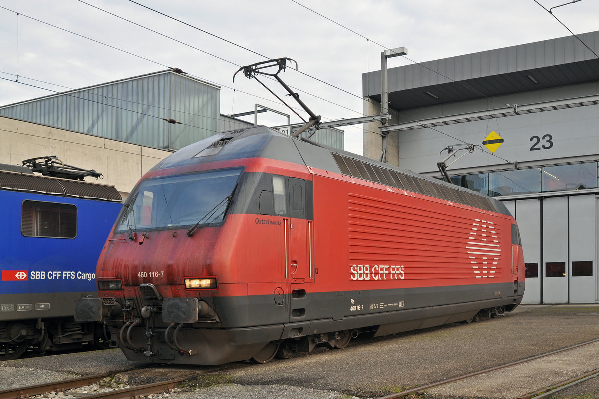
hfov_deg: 43.6
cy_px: 200
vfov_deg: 29.8
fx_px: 748
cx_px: 300
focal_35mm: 45
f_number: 5.6
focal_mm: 30
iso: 250
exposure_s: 1/125
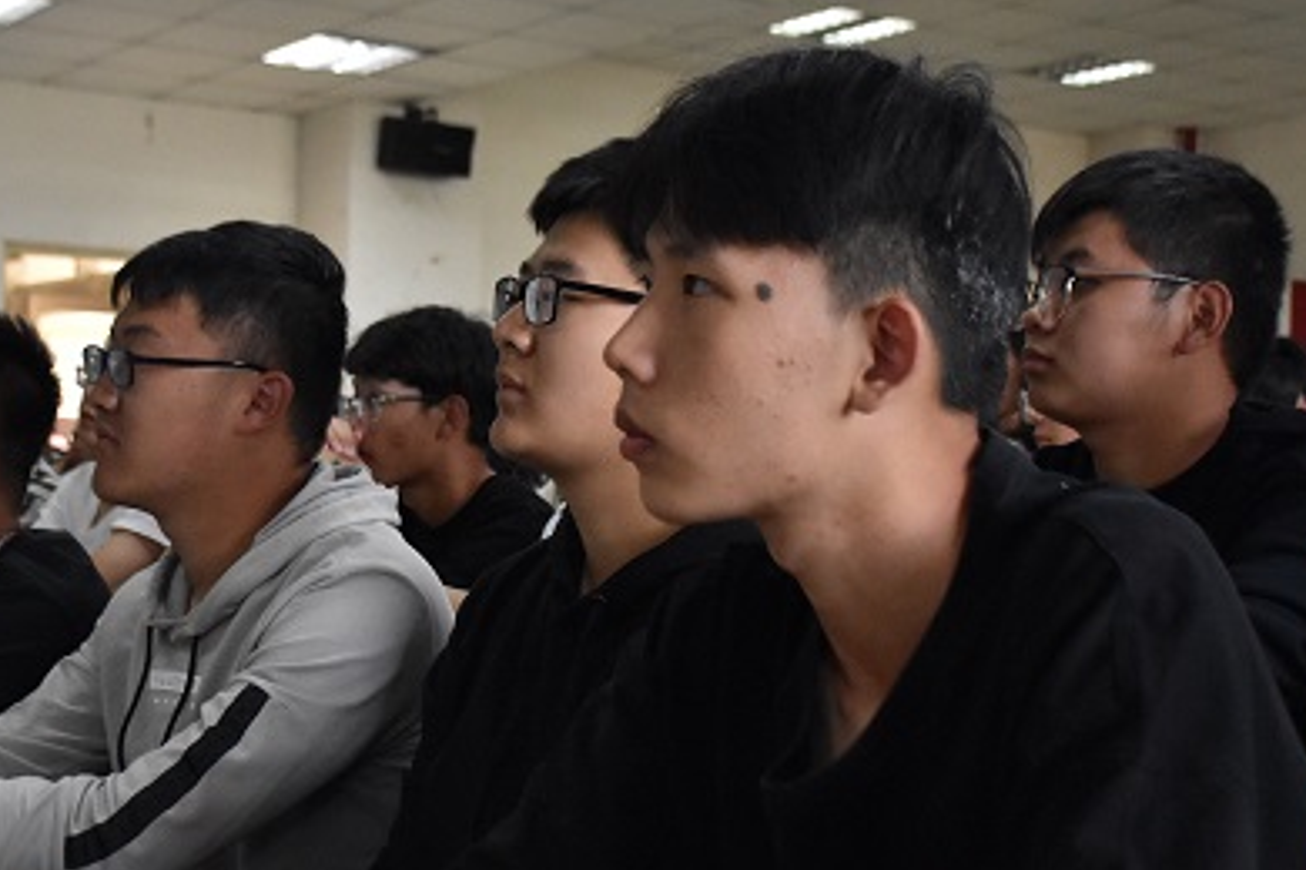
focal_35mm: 64
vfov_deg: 21.2
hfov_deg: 31.3
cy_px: 542
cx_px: 492
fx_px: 2322
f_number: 3.8
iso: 3200
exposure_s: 1/320
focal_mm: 26
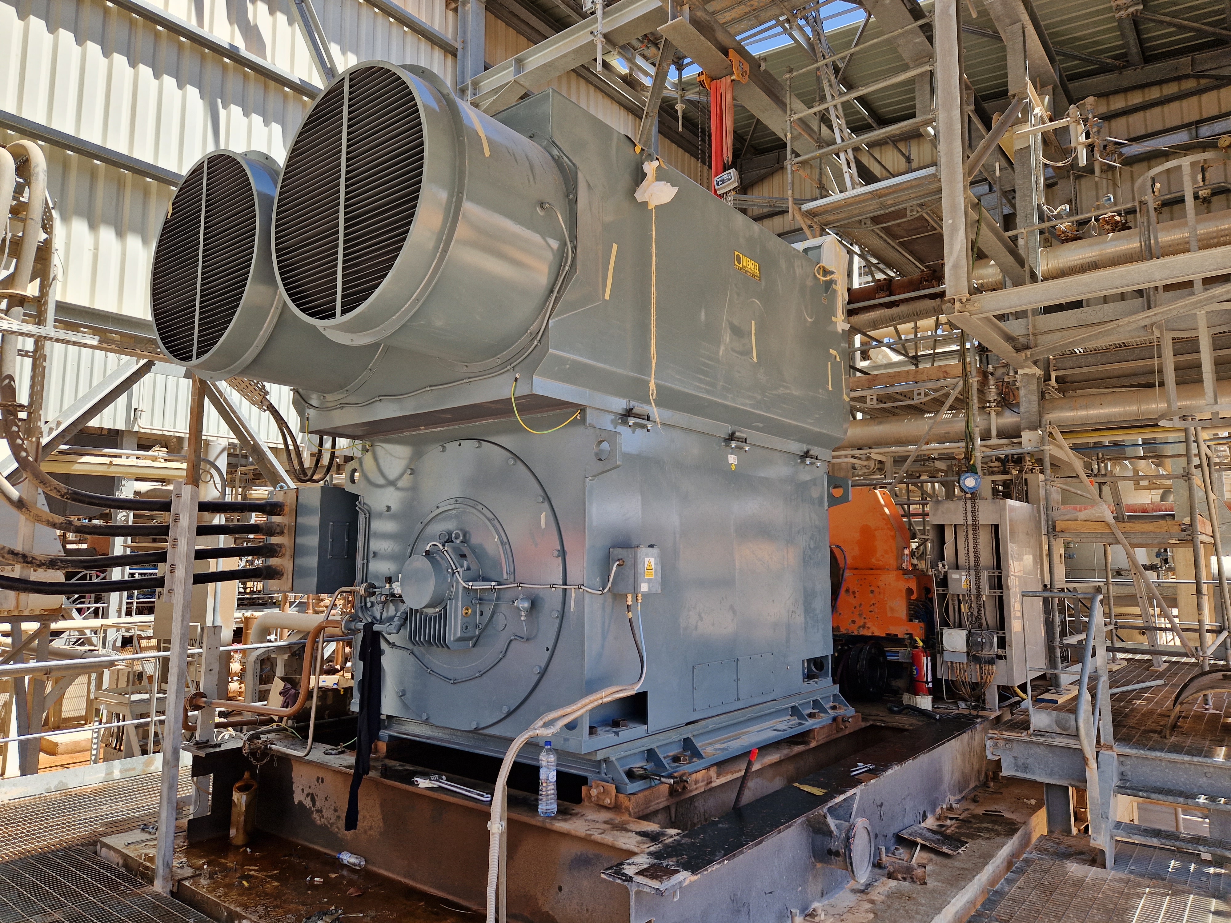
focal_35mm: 23
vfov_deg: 58.9
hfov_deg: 73.9
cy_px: 462
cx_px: 616
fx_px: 818
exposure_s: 1/570
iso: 50
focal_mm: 5.4
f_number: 1.8
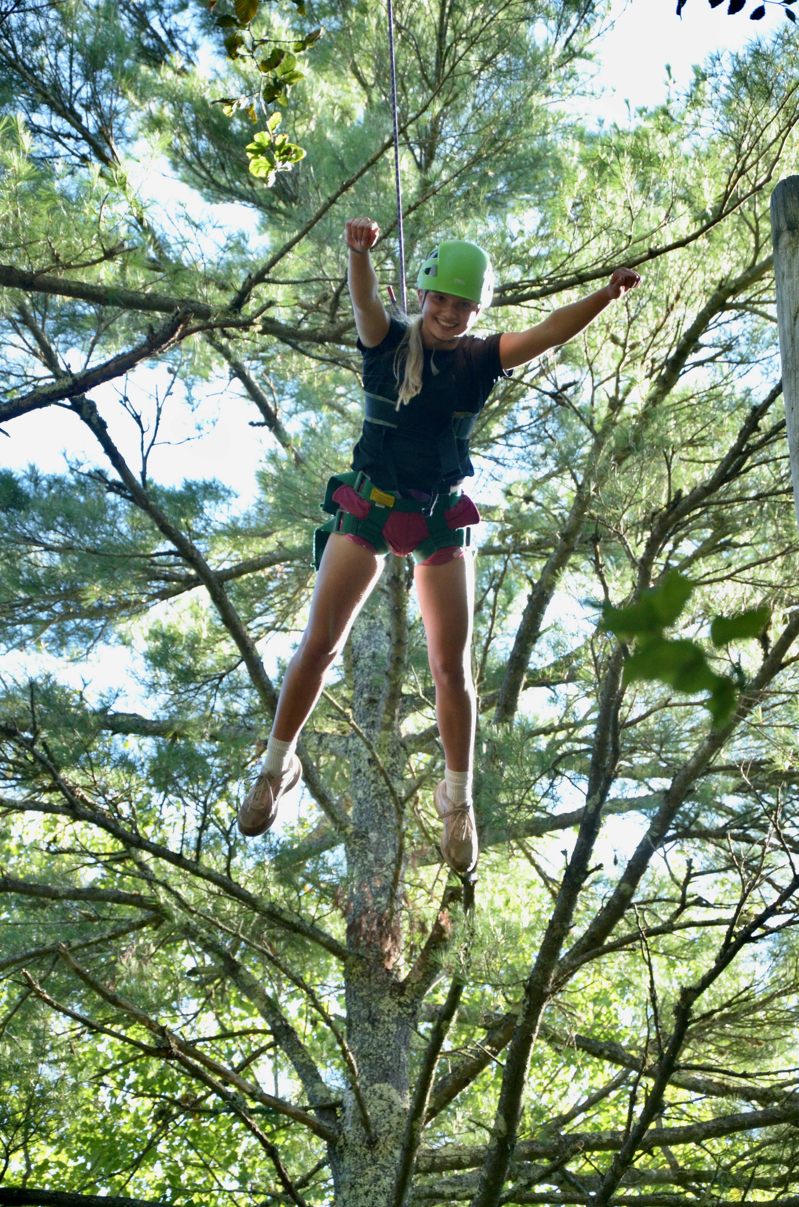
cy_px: 604
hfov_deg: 9.3
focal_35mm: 147
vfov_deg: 14.0
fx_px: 4916
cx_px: 400
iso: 1600
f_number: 5.6
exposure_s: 1/500
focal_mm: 98
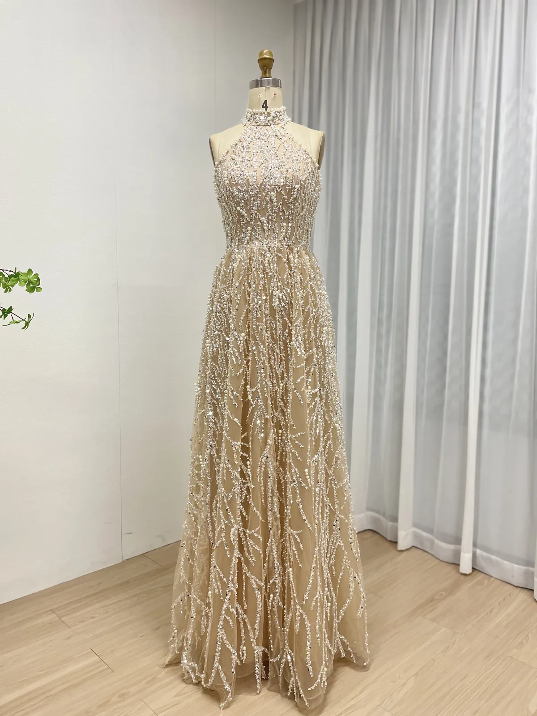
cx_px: 268
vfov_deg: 67.3
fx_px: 538
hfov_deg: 53.1
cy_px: 358
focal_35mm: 26
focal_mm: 4.2
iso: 125
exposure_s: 1/50
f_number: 1.6
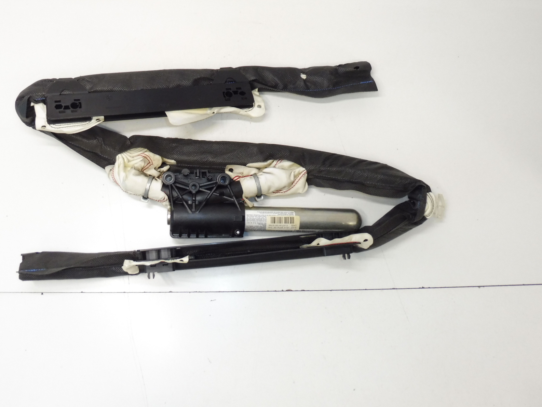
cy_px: 156
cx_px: 215
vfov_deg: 45.1
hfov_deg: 57.9
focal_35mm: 31
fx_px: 485
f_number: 3.5
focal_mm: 4.3
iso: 200
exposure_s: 1/60
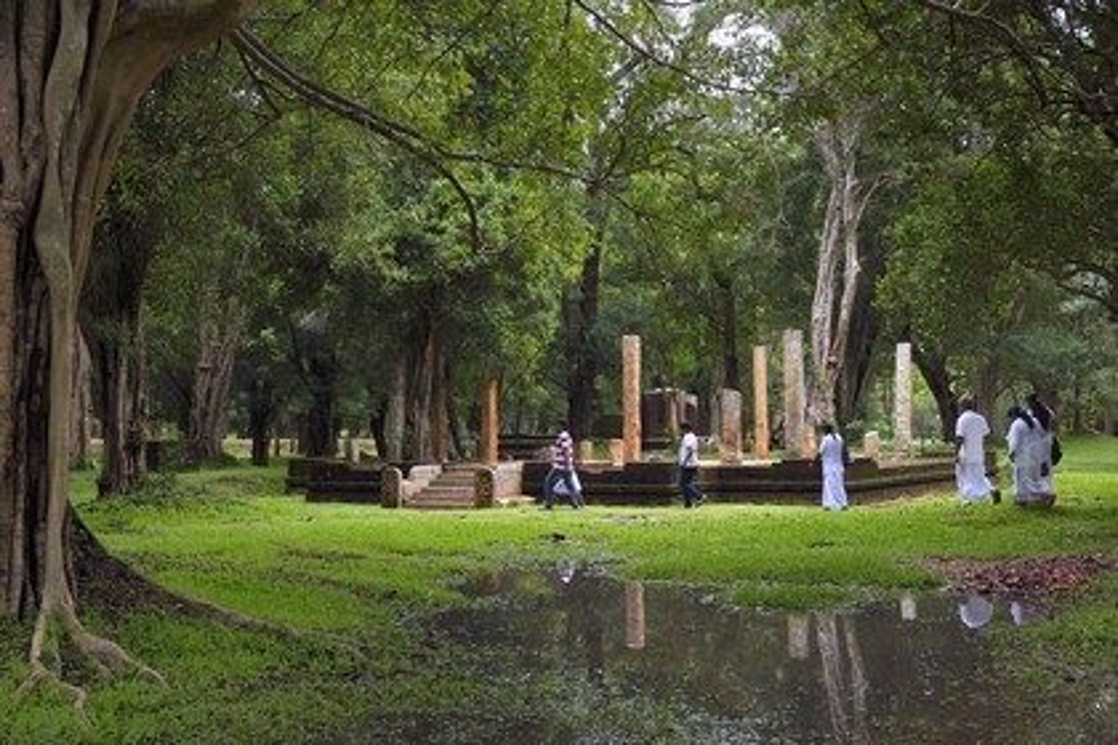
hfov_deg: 44.5
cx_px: 559
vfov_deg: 30.5
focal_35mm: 44
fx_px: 1366
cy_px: 372
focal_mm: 44
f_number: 6.3
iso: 1600
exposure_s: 1/60
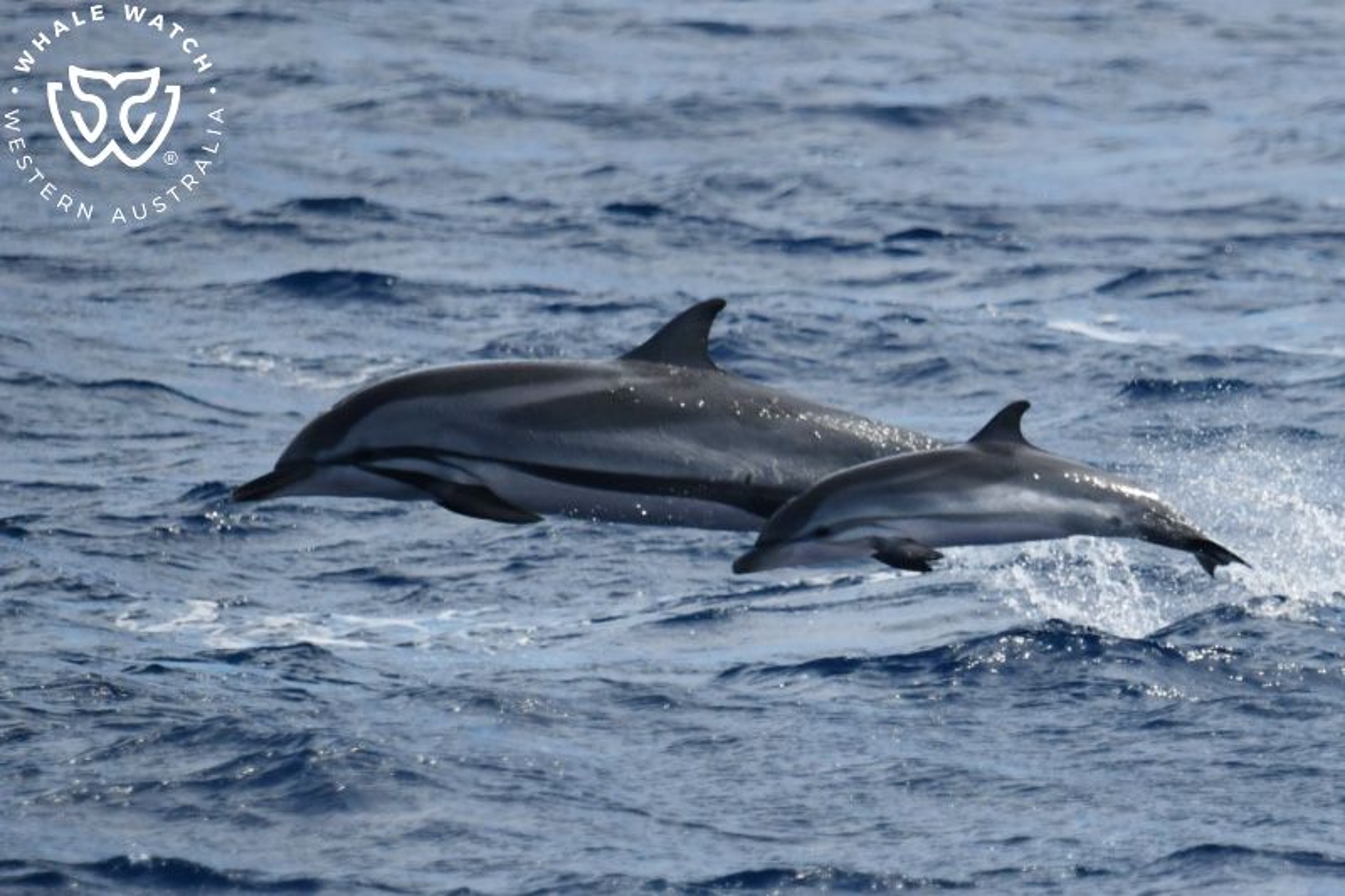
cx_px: 672
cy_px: 448
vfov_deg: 2.7
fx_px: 18676
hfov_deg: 4.1
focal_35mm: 500
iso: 1000
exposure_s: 1/8000
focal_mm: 500
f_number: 6.3
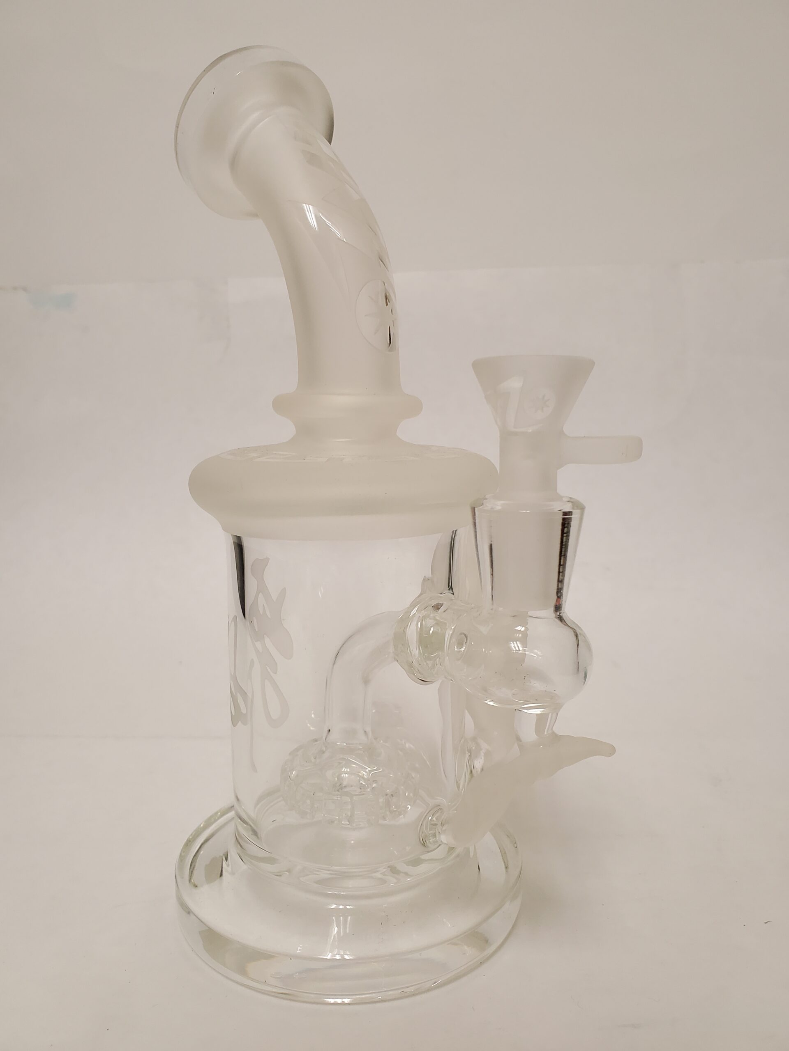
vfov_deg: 67.3
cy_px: 526
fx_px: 790
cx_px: 394
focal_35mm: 26
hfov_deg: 53.1
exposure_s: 1/120
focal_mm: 4.3
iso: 320
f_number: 2.4
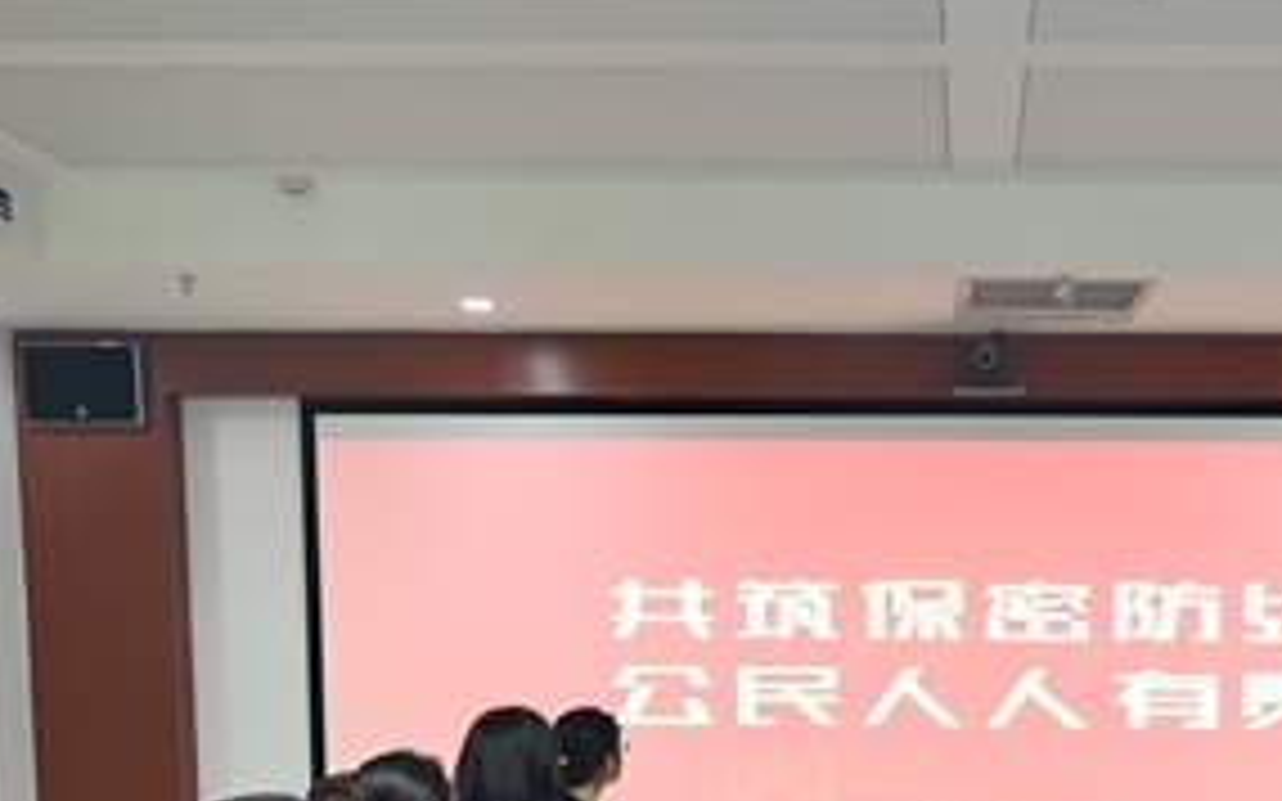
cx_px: 972
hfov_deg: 34.3
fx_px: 2026
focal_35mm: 58
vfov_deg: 21.3
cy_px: 875
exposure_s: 1/60
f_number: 4
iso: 800
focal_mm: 27
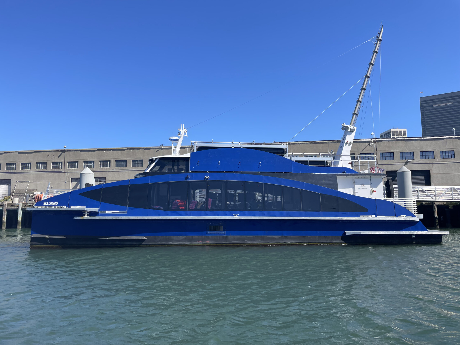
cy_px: 172
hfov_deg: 67.3
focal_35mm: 26
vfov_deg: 53.1
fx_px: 346
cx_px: 230
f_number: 1.6
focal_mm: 4.2
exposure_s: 1/2304
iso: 32
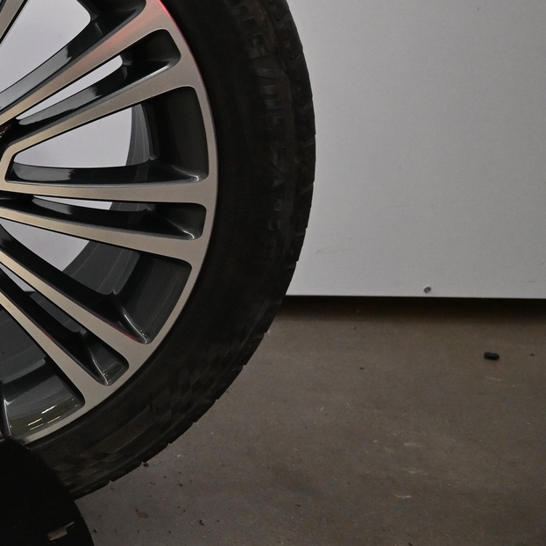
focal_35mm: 53
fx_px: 946
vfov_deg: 32.0
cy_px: 186
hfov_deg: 27.6
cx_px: -135
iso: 2000
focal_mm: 16
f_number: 3.5
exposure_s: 1/125
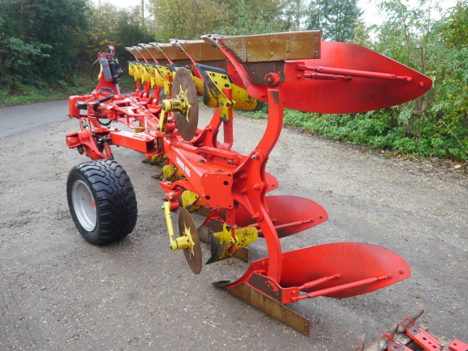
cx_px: 234
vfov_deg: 46.8
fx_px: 406
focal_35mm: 30
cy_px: 176
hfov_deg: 60.0
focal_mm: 15
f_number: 3.6
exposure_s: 1/80
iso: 160
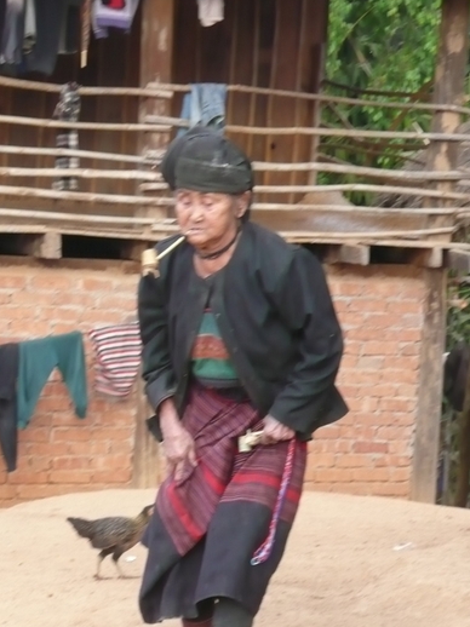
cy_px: 321
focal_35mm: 197
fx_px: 3569
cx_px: 219
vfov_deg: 10.0
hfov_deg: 7.5
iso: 320
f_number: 4.8
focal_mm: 27.9
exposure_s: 1/125
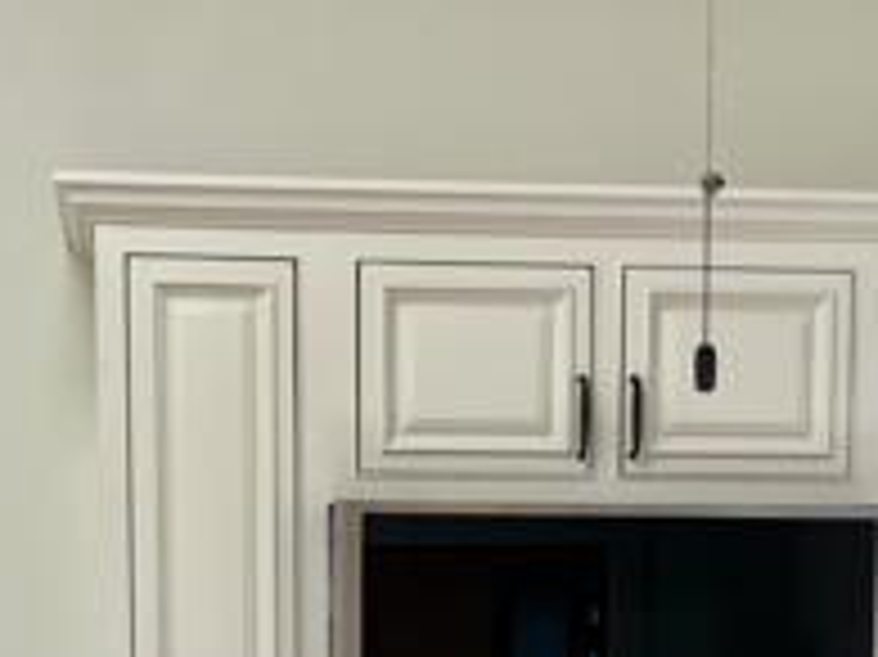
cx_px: 383
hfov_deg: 23.8
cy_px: 936
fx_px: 2079
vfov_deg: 16.6
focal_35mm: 82
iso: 50
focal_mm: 5.1
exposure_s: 1/120
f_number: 1.6
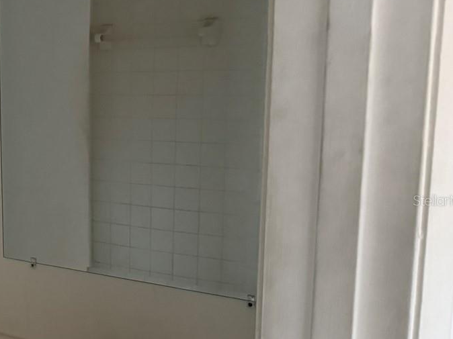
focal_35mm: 57
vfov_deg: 25.6
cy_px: 200
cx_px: -61
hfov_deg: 29.9
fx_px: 746
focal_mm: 6.76
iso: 800
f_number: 1.78
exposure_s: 1/40
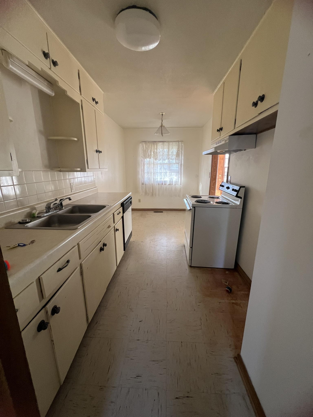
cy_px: 208
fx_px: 157
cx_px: 156
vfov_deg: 106.2
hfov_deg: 89.9
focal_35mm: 13
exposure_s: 1/99
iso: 200
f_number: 1.8
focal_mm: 1.57
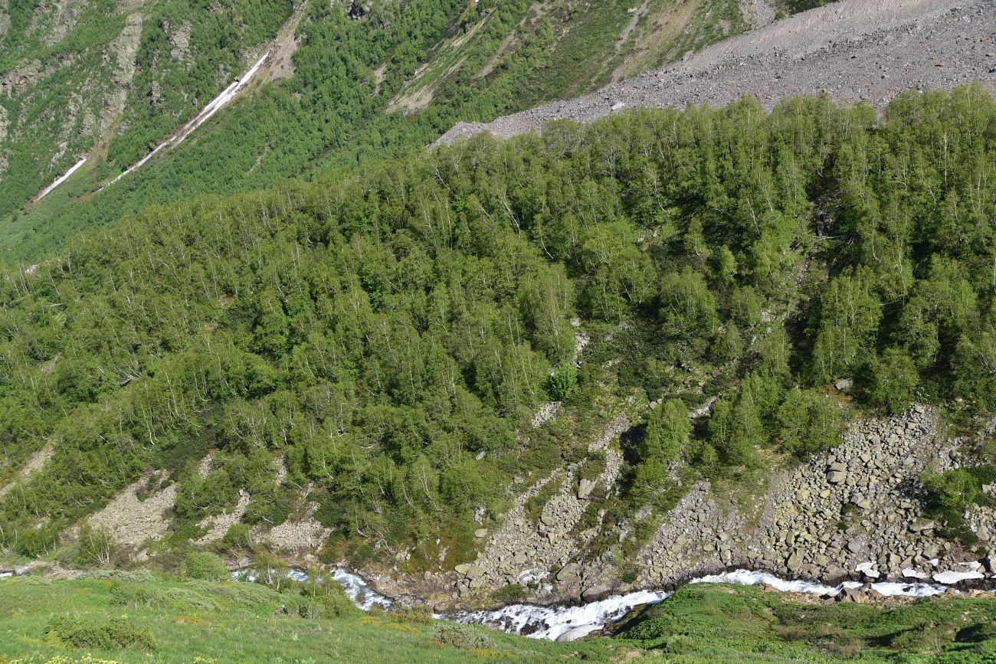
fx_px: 1383
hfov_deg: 39.6
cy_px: 332
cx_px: 498
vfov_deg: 27.0
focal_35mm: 50
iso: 100
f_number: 5.6
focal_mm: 50
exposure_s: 1/500
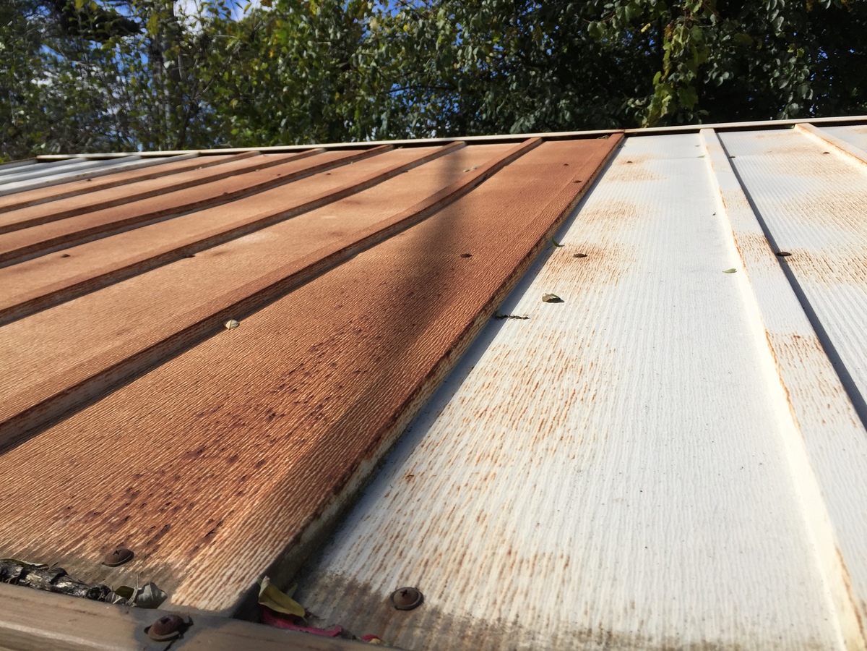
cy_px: 326
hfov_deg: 61.7
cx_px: 434
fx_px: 726
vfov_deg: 48.2
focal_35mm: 29
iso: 32
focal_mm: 4.15
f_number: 2.2
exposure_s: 1/2639
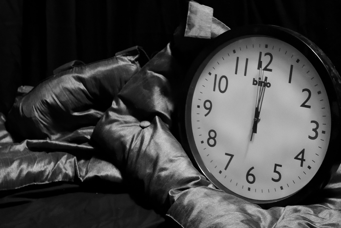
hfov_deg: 27.0
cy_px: 114
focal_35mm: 75
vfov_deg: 18.2
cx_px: 170
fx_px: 710
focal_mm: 50
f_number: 4.5
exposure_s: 1/25
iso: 6400
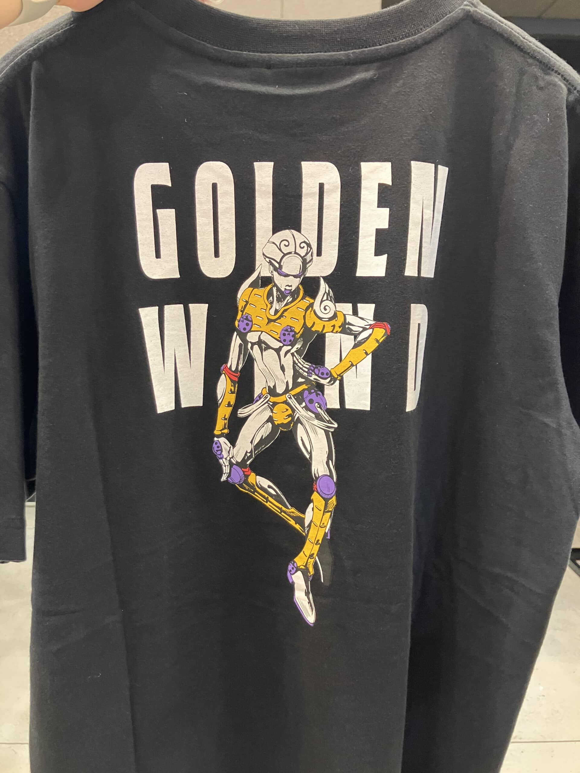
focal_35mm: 28
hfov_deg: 49.7
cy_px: 386
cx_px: 290
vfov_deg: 63.4
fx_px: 626
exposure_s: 1/50
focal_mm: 3.99
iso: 200
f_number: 1.8
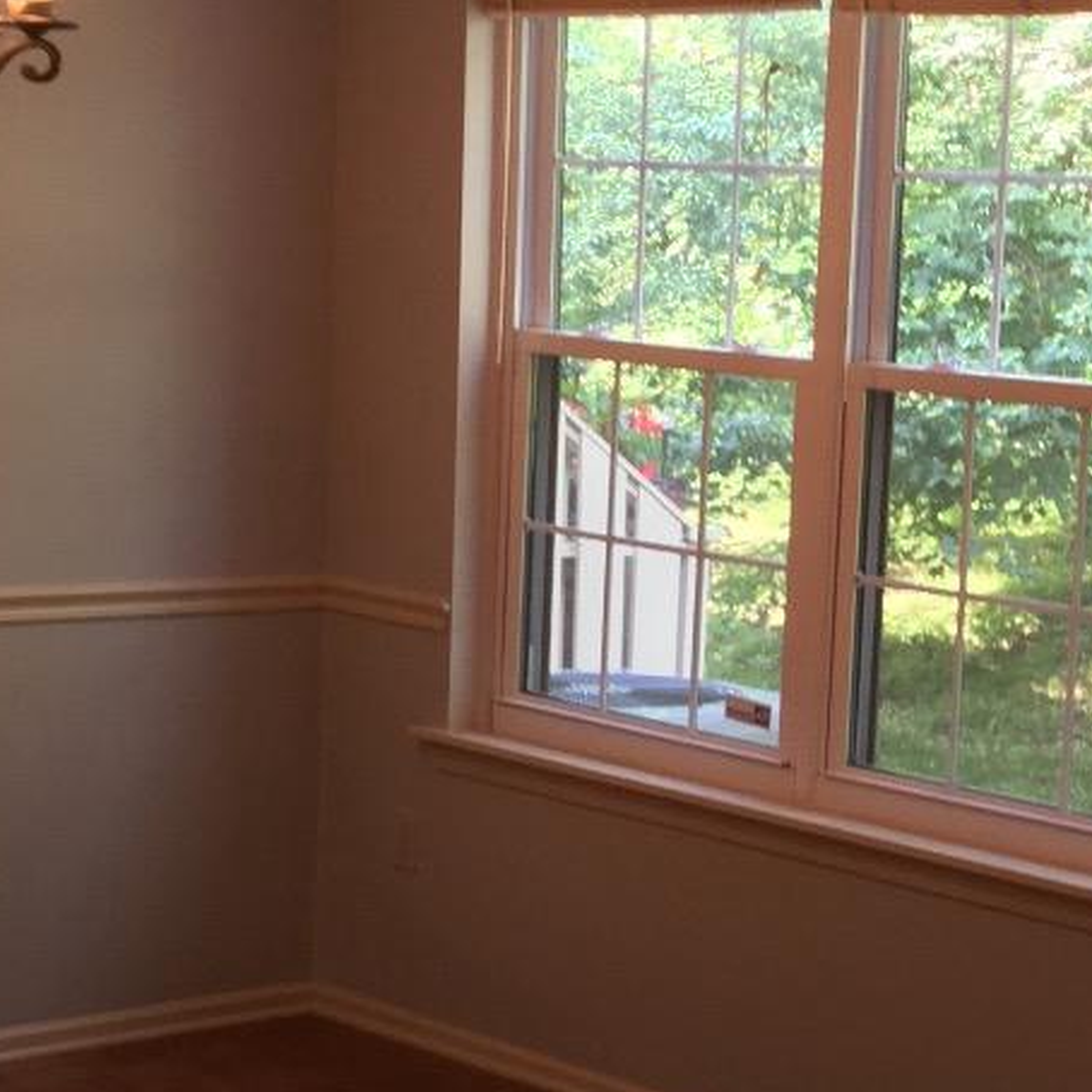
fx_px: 3105
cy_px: 642
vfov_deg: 19.9
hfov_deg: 19.4
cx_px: 1087
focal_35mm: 87
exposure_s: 1/30
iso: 64
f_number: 2.4
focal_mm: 3.3
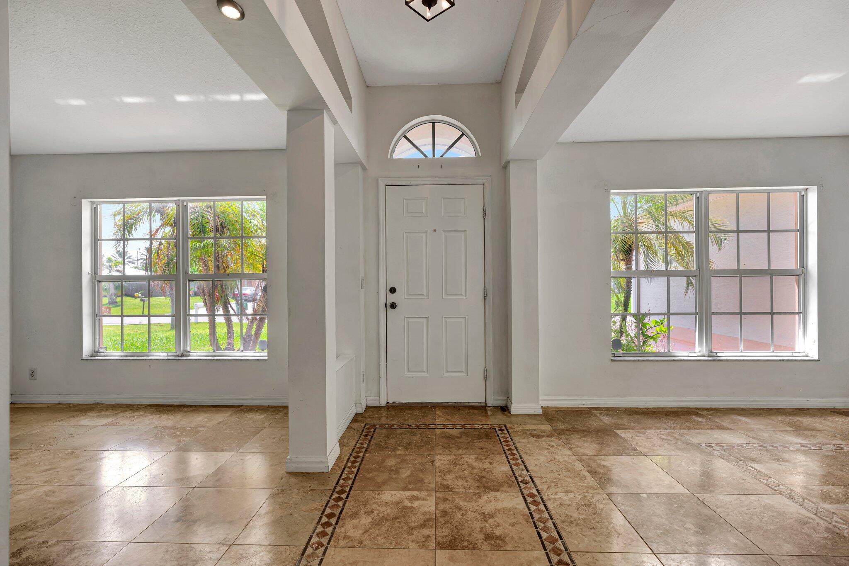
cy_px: 283
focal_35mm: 16
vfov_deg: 73.7
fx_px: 377
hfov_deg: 96.7
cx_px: 424
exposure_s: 1/15
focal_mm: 16
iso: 100
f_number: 5.6
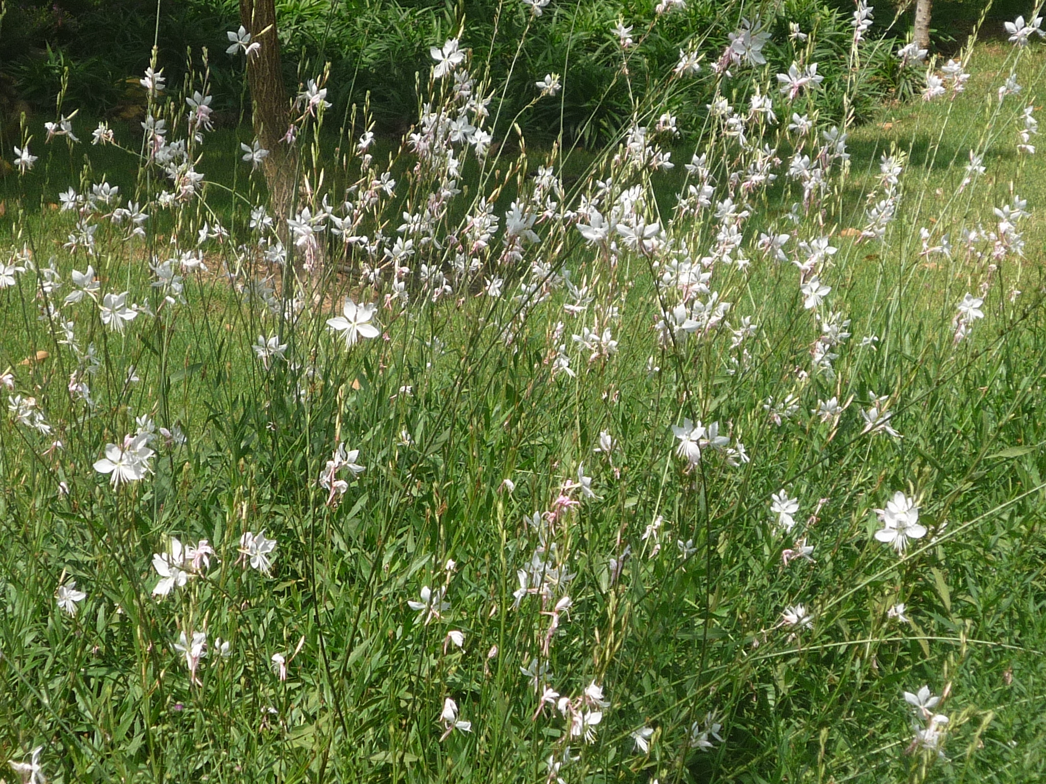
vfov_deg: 14.6
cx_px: 523
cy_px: 392
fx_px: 3052
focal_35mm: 101
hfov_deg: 19.4
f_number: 5.2
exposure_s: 1/400
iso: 100
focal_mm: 10
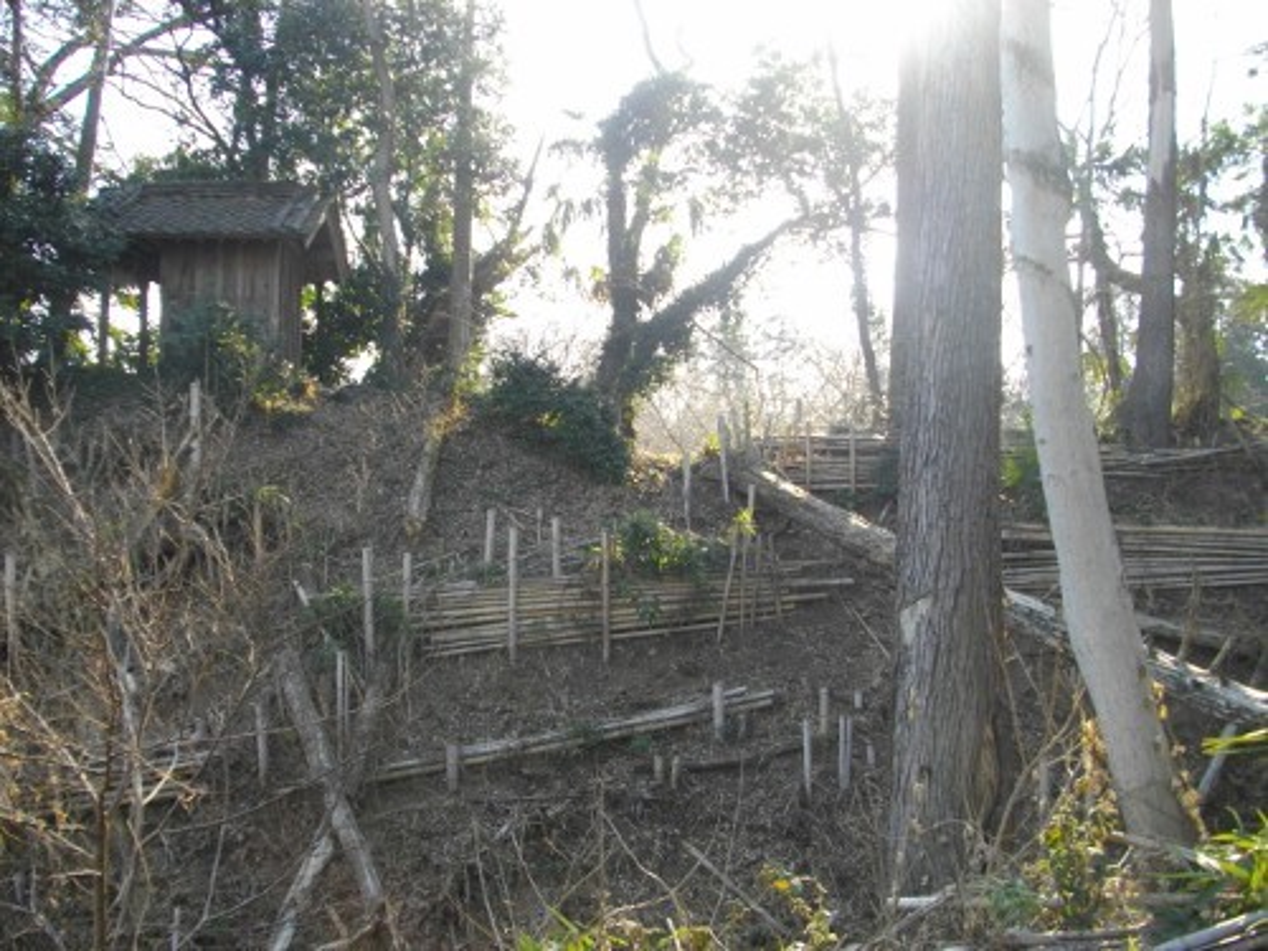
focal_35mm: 32
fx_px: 1172
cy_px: 476
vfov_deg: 44.2
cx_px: 634
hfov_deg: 56.8
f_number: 2.9
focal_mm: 5.7
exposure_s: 1/200
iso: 100
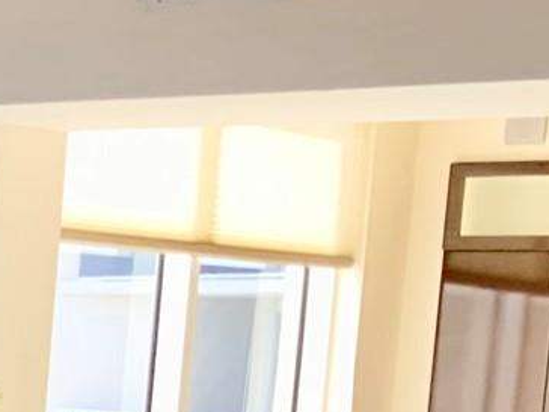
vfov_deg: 8.8
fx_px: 2585
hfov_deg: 10.0
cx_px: -938
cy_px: 664
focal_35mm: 163
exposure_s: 1/120
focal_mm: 3
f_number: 1.8
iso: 25
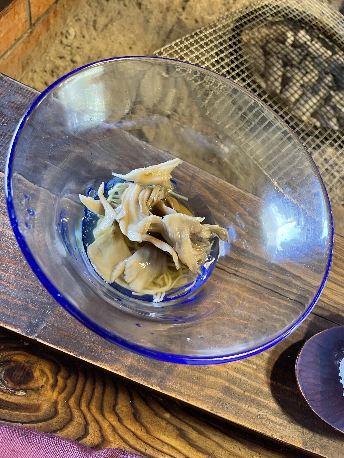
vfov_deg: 67.3
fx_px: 345
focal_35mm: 26
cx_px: 172
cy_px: 229
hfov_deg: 53.1
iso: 500
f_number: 1.6
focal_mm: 4.2
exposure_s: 1/60
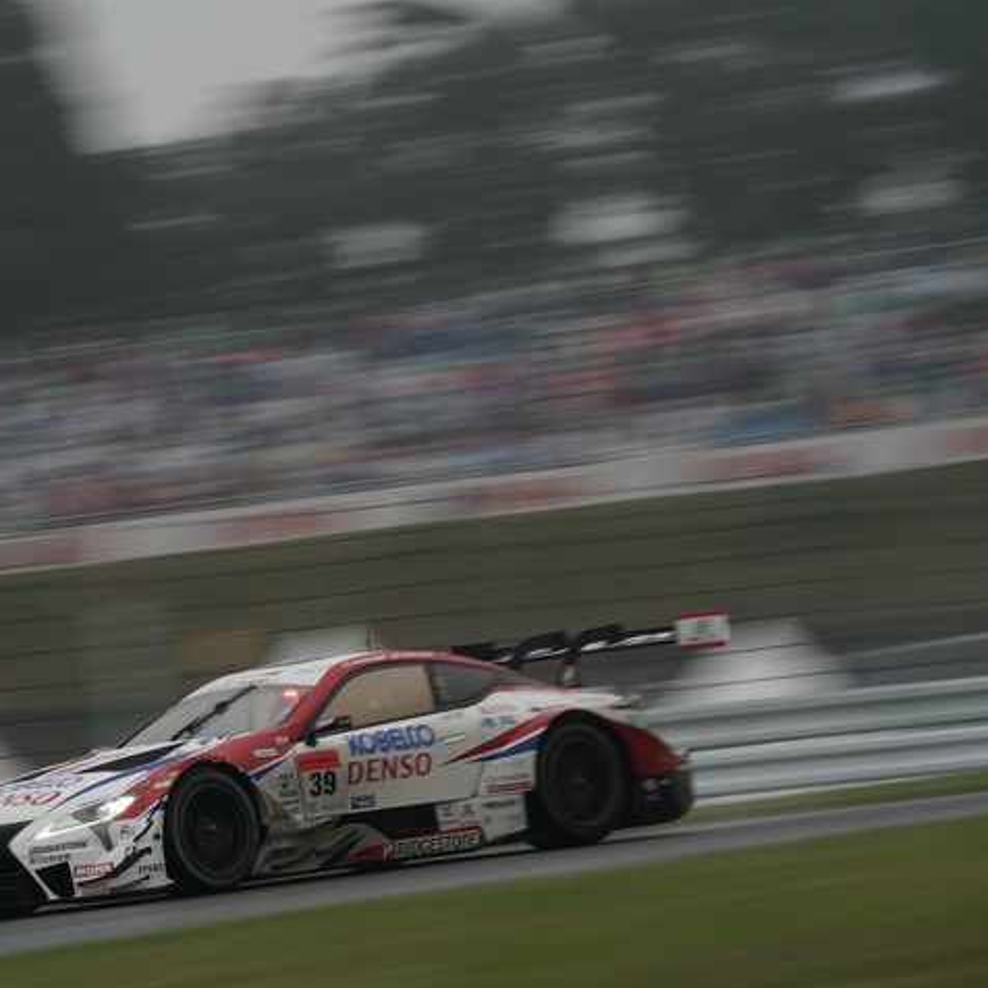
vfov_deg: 6.8
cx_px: 266
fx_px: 8299
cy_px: 496
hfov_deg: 6.8
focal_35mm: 257
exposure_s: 1/40
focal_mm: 200
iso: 200
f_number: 10
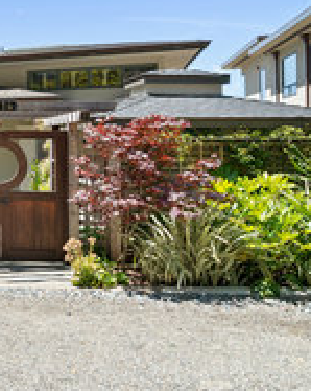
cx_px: -68
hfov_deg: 33.6
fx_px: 404
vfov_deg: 51.5
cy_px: 176
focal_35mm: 35
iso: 400
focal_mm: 16
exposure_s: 1/125
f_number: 10
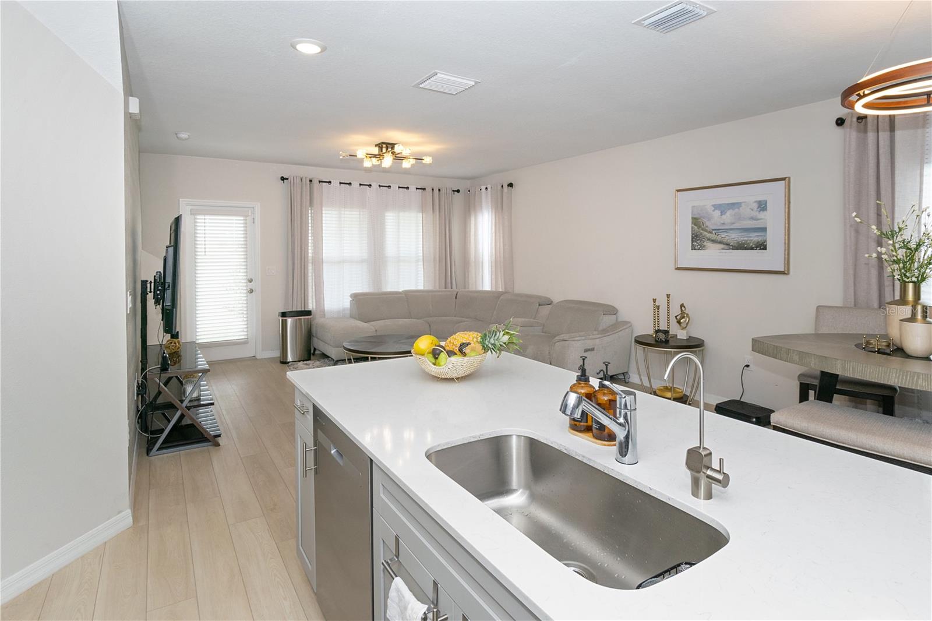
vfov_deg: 67.4
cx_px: 466
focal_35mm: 18
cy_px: 310
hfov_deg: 90.0
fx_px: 466
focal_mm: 12
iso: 200
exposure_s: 1/60
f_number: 10
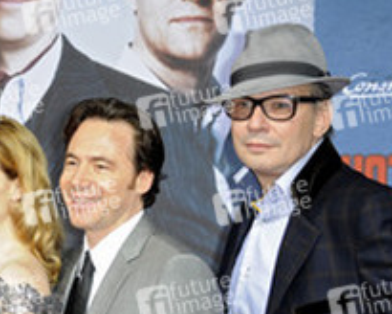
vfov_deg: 8.8
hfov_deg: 10.9
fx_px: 2030
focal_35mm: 175
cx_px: 20
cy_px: 155
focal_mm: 85
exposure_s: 1/160
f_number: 5.6
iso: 500
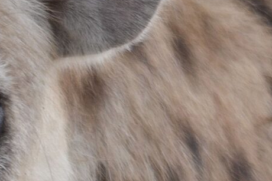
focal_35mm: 4174
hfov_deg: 0.5
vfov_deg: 0.3
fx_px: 31545
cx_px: 2
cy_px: 203
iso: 200
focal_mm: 500
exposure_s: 1/125
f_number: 6.3
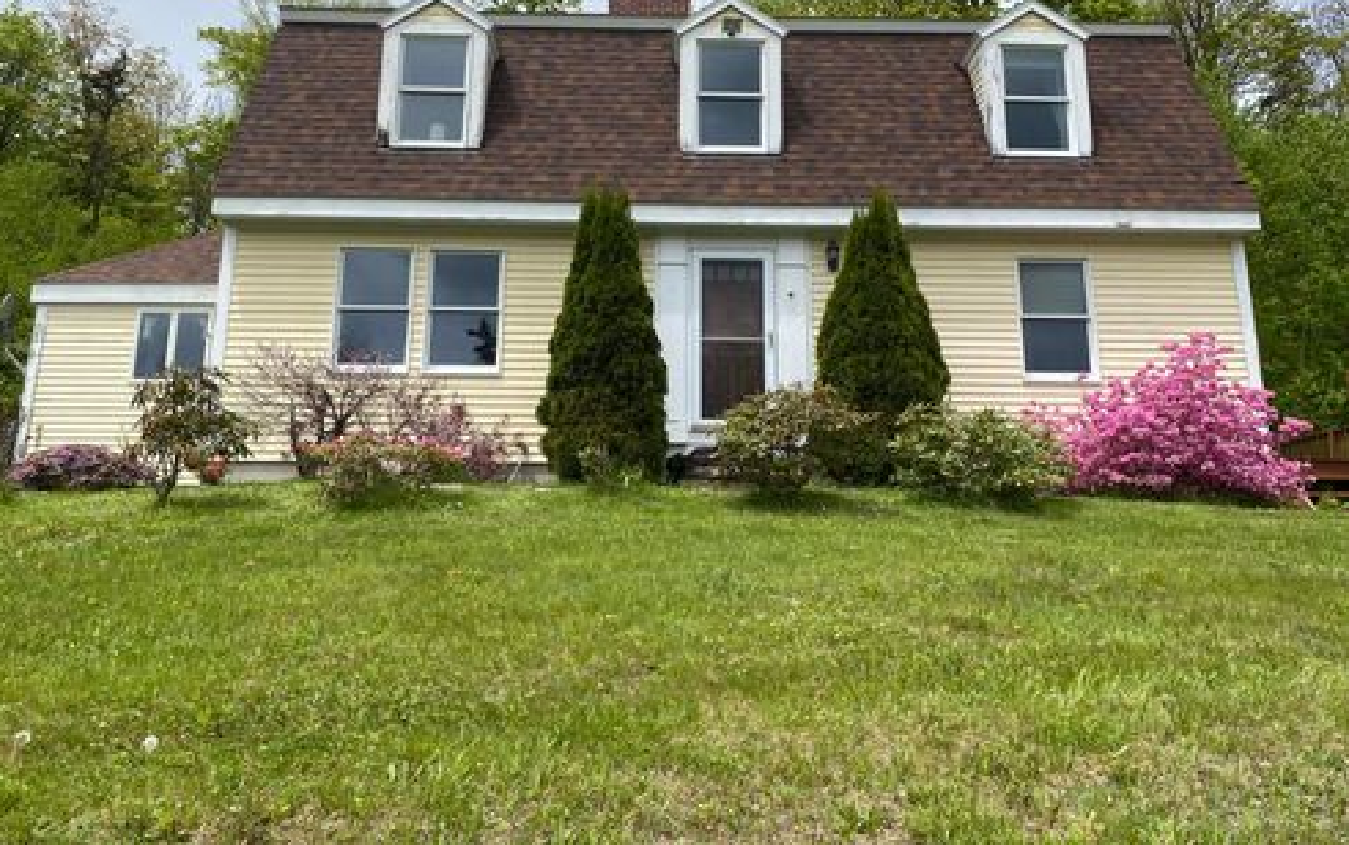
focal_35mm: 28
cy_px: 336
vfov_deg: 44.3
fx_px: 1030
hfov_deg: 66.4
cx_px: 666
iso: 32
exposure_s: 1/3610
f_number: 1.8
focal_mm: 4.25
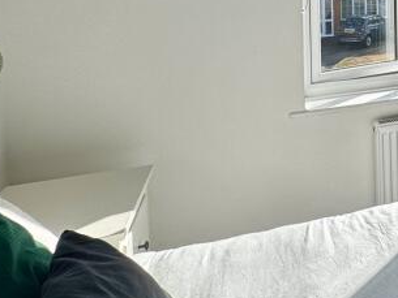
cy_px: -17
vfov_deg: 28.5
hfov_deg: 29.1
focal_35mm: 47
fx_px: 541
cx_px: 565
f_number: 2.2
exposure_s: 1/587
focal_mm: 2.22
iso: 40
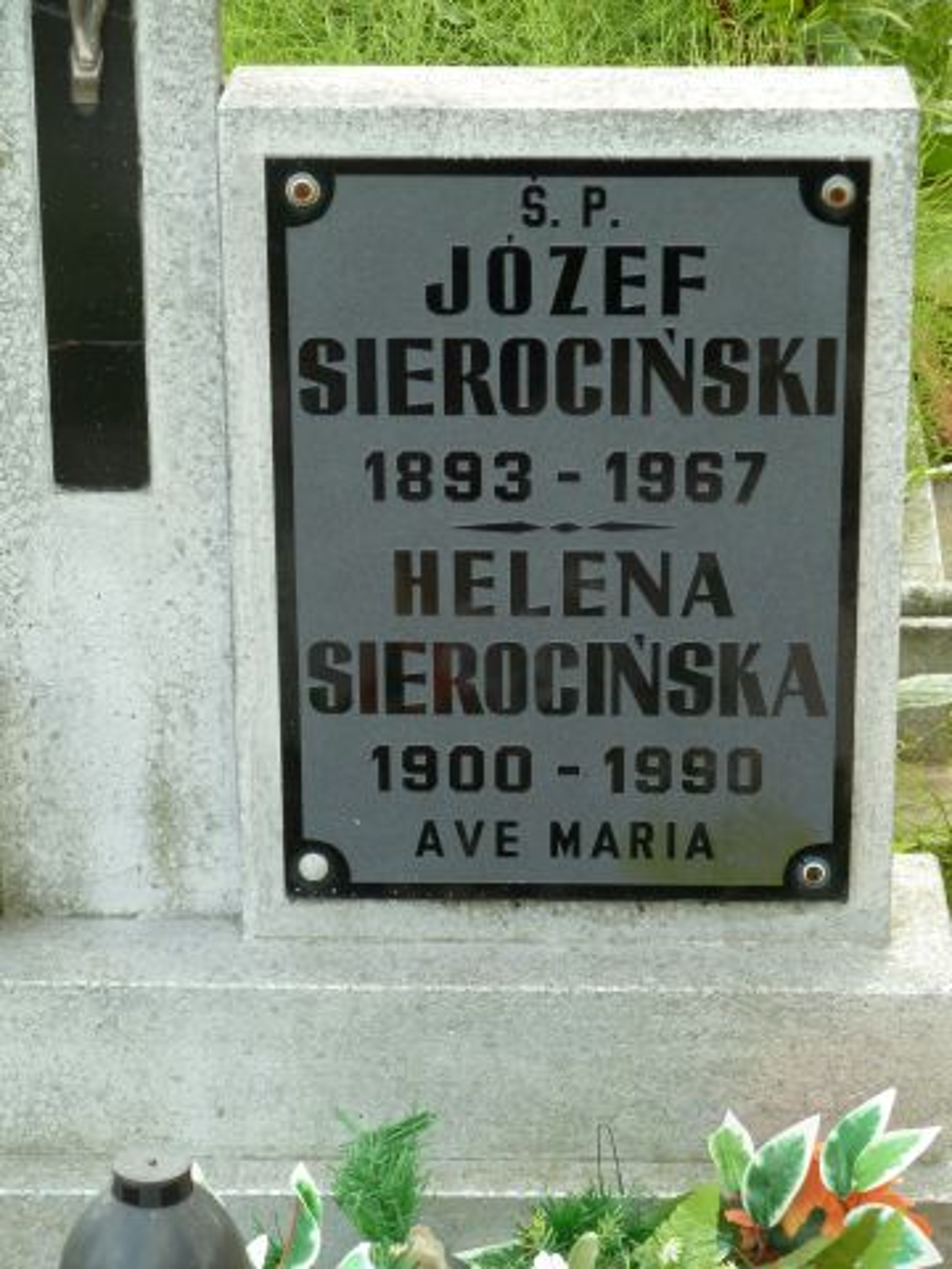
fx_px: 4070
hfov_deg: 13.3
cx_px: 476
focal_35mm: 111
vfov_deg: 17.7
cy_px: 634
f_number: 4.4
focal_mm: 18.2
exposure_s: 1/100
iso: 200
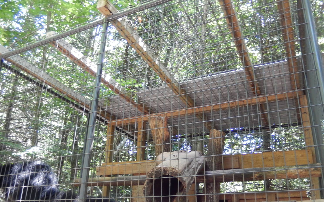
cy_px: 127
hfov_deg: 59.6
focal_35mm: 32
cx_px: 171
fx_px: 283
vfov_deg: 39.1
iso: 320
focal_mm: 5.1
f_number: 3.6
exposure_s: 1/30
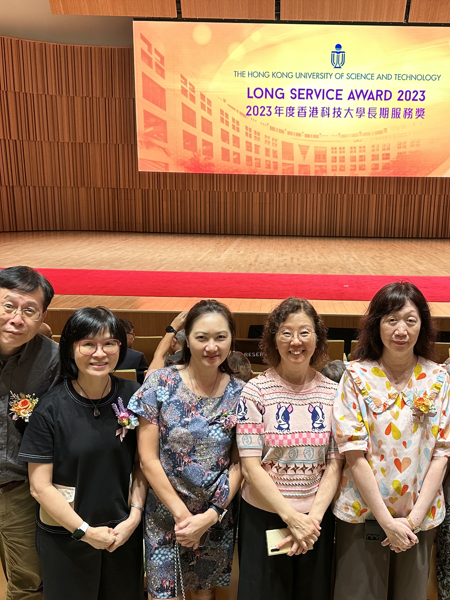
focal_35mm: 33
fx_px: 572
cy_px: 308
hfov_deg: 42.5
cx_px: 289
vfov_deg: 55.3
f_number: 1.78
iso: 200
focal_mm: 6.86
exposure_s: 1/50
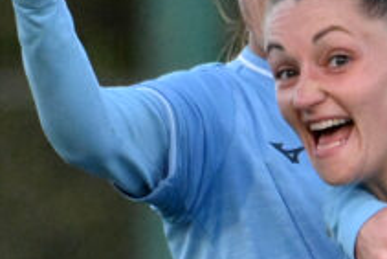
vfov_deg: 0.5
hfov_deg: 0.7
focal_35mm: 2911
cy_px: 306
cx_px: 363
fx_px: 31314
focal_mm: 400
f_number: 4
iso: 2500
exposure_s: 1/1000
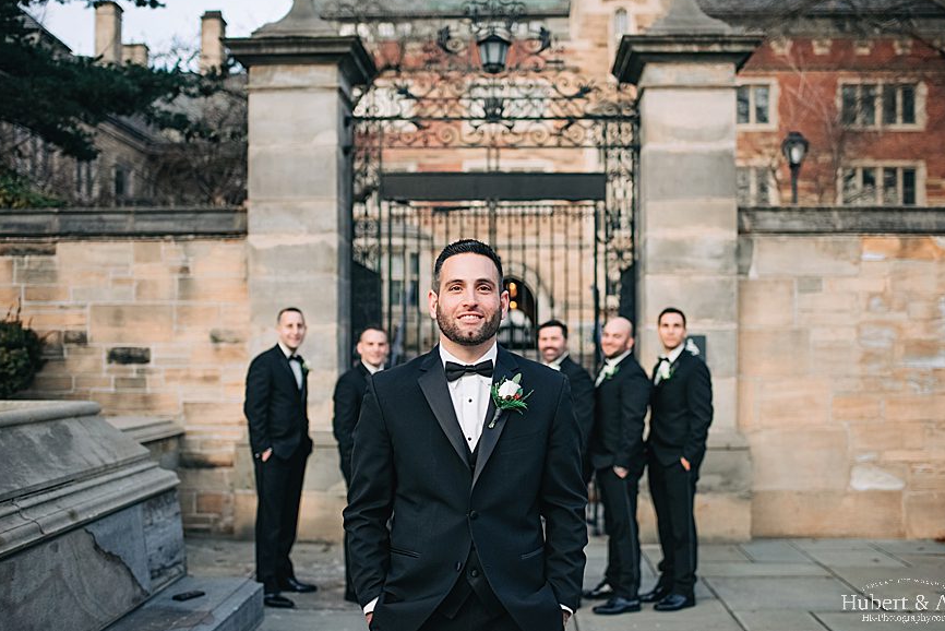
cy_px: 291
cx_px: 472
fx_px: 998
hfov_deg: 50.7
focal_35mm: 38
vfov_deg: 35.1
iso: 500
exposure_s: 1/800
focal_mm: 35
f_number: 2
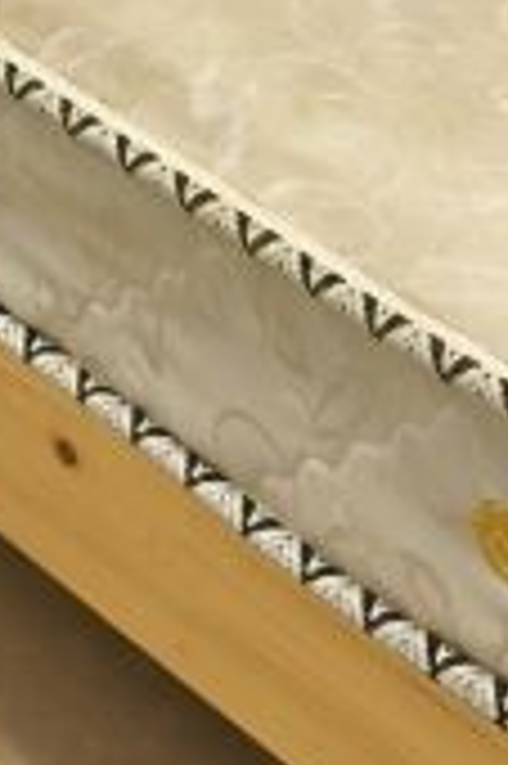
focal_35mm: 150
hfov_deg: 9.1
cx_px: 148
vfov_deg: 12.4
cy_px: -668
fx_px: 3181
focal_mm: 8.67
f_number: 1.75
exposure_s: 1/100
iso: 745
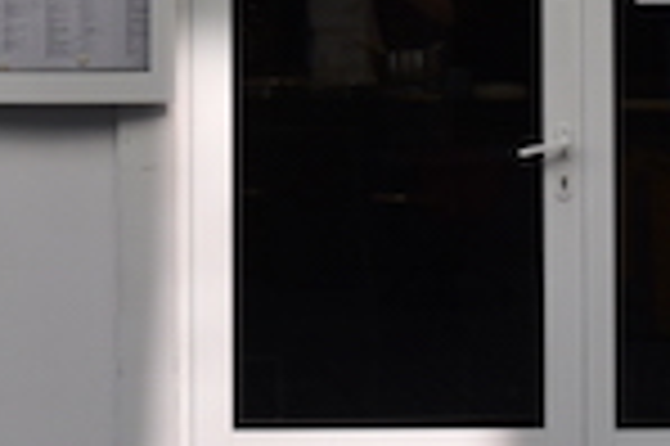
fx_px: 3588
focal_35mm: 193
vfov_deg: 7.0
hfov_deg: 10.6
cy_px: -153
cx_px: 18
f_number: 8
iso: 250
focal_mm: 28
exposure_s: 1/250
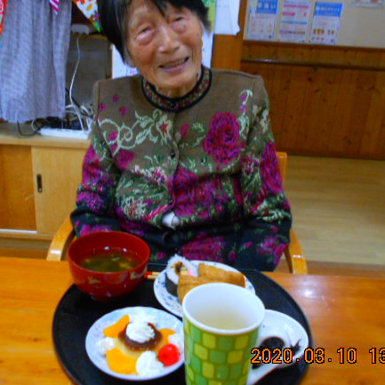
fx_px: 428
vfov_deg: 48.4
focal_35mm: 34
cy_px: 188
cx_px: 170
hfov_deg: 48.4
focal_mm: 4.6
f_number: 3.2
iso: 400
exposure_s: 1/20
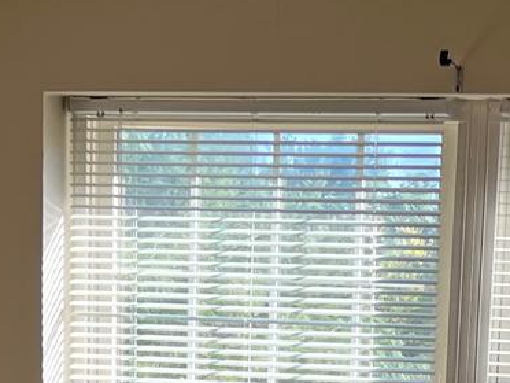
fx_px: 2107
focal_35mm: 143
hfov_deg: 13.7
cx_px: 446
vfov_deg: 9.5
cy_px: 828
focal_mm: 5.7
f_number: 1.5
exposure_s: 1/389
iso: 50
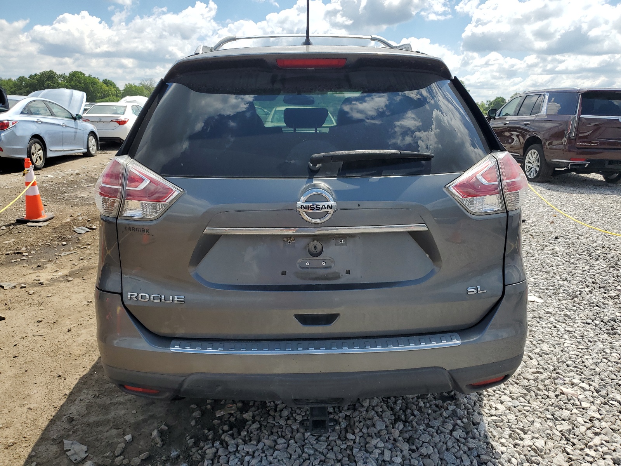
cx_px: 310
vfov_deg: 53.1
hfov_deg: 67.3
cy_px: 233
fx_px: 466
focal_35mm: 26
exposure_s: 1/3333
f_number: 1.5
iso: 50
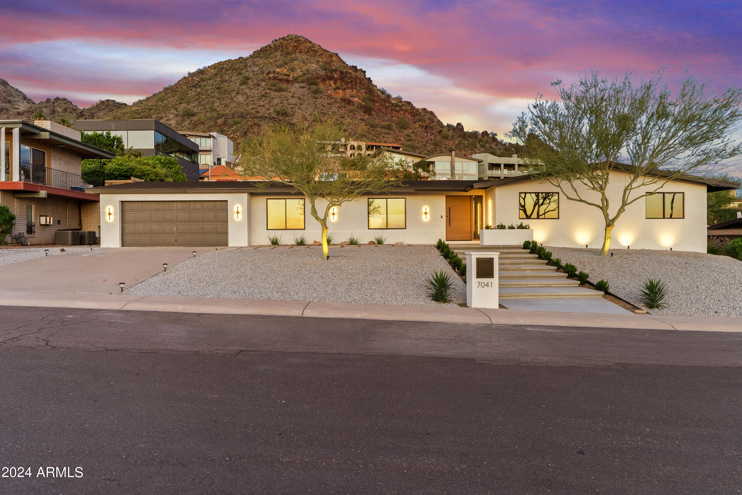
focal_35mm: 25
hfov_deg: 71.5
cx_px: 371
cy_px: 248
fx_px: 515
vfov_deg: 51.3
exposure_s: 1.3
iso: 100
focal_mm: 25
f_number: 8
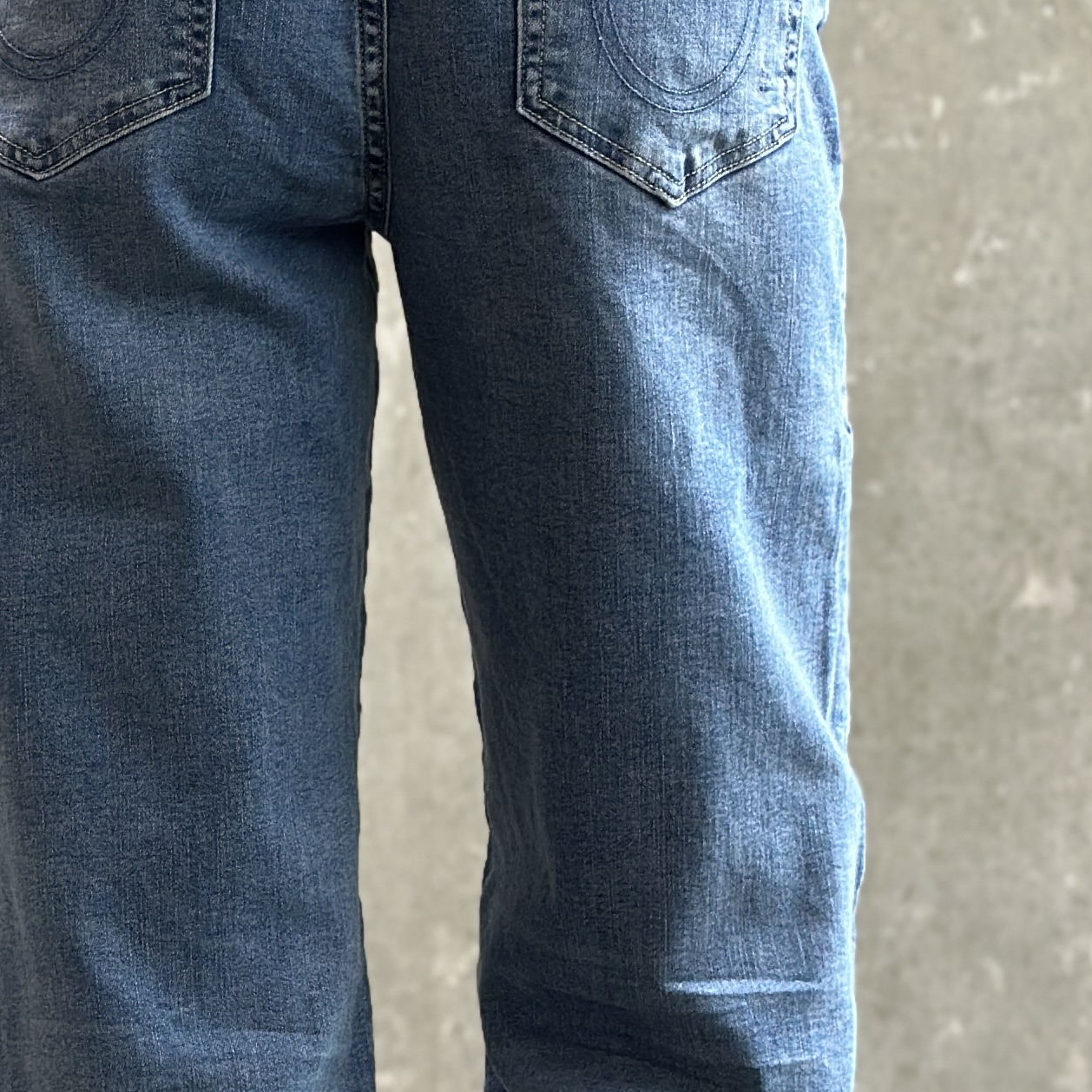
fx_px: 4854
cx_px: 369
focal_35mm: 136
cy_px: 860
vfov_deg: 12.8
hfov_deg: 12.8
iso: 100
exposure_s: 1/121
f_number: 1.78
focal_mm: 6.86
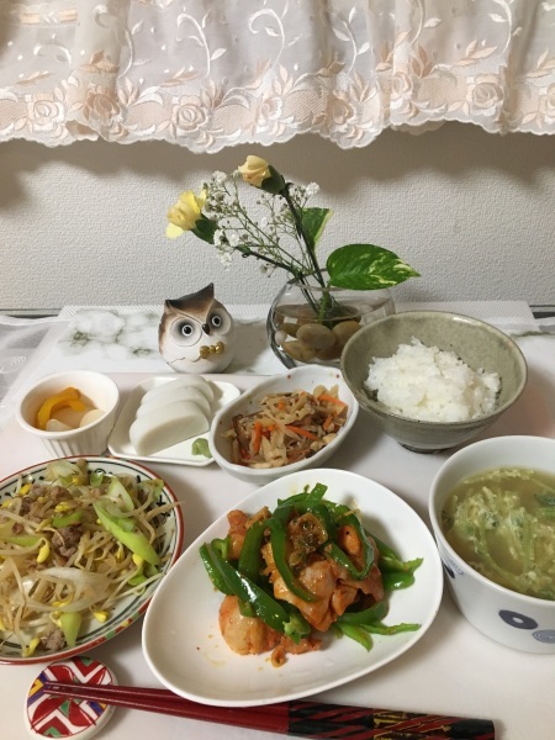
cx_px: 278
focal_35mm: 29
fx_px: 620
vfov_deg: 61.7
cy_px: 370
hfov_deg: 48.2
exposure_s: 1/33
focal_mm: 4.15
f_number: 2.2
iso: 250
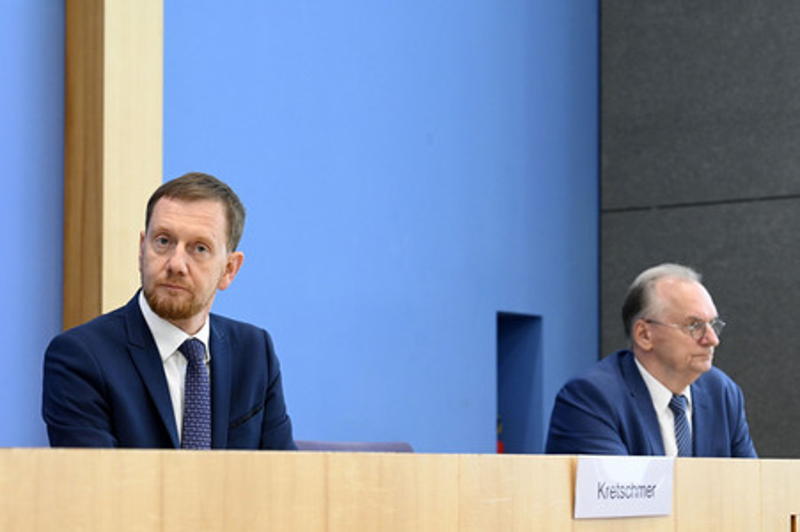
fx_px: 1887
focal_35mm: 85
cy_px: 266
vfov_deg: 16.0
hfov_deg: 23.9
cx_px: 400
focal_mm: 85
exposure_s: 1/500
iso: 5000
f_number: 5.6
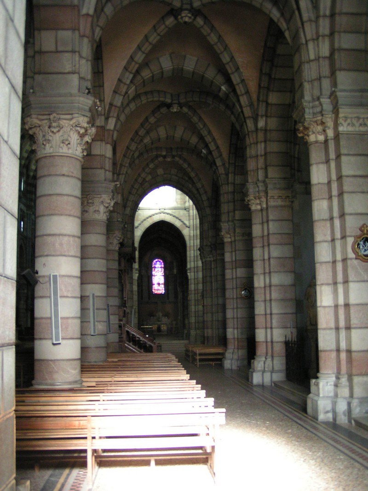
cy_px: 246
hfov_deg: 37.7
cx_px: 184
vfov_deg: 49.0
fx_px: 539
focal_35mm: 38
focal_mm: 5.8
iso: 200
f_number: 2.8
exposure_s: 1/20
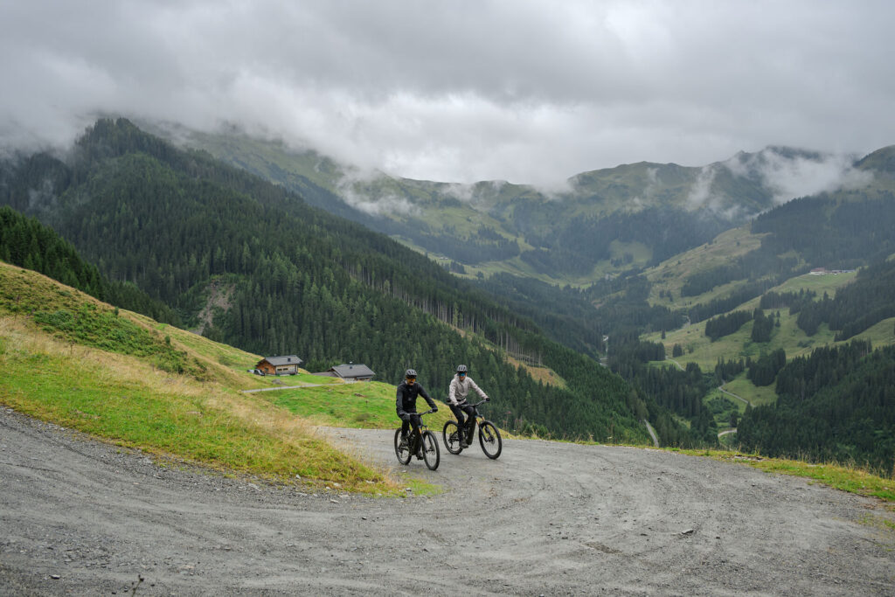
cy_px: 298
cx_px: 448
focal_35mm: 37
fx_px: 920
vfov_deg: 36.0
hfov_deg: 51.9
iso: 640
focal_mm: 37
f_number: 4
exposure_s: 1/3200
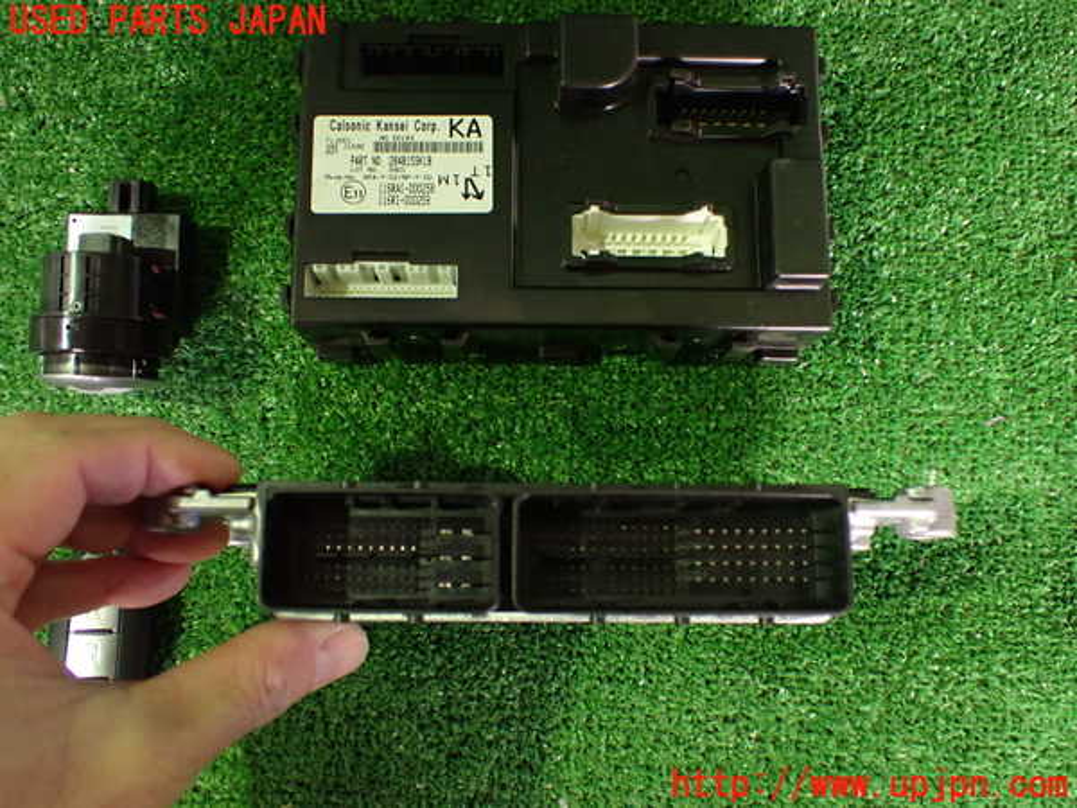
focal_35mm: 30
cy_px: 404
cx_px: 538
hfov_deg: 60.0
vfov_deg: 46.8
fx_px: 933
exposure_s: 1/30
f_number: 2.3
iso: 800
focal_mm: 5.4
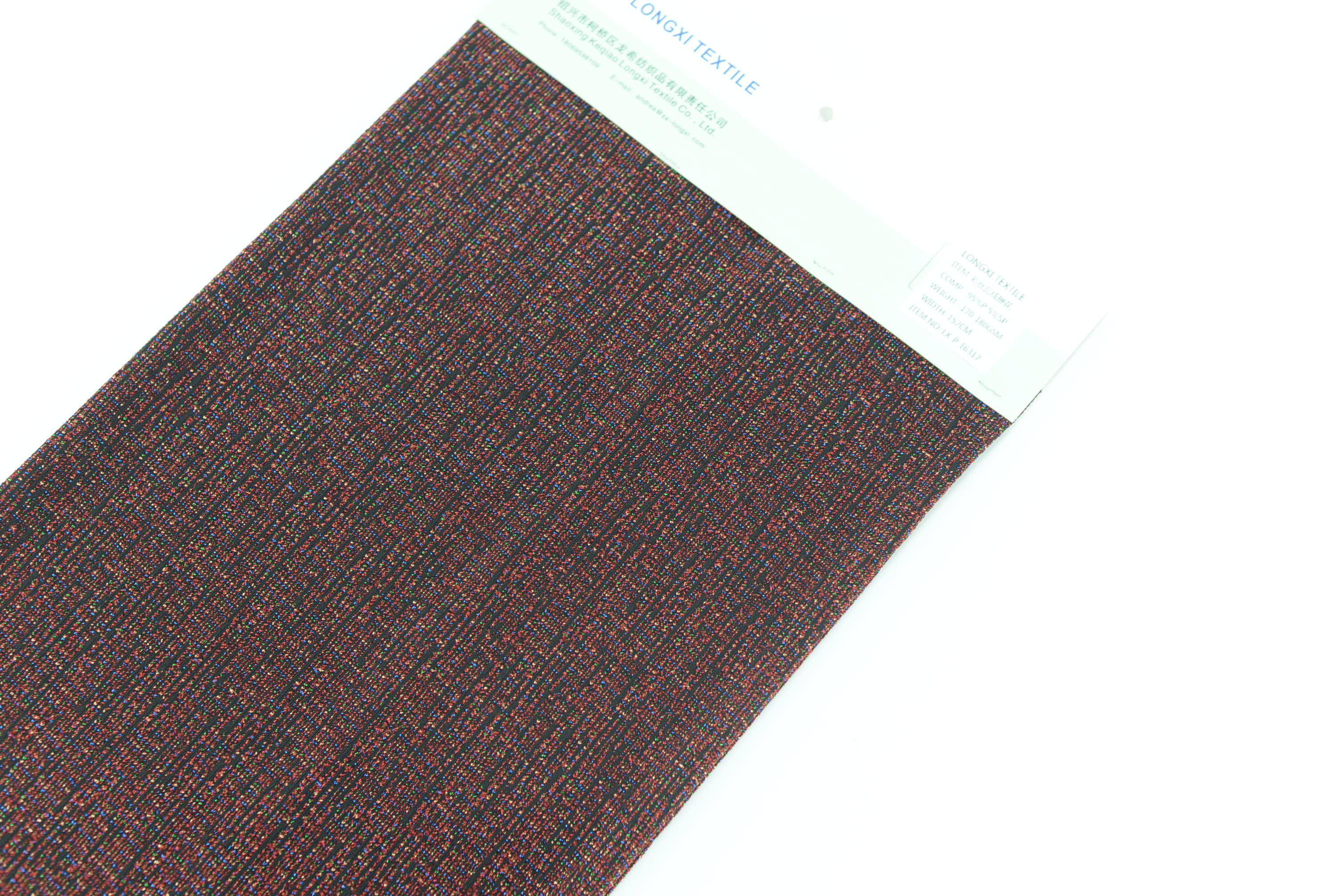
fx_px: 1865
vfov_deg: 27.0
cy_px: 448
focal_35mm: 50
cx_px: 671
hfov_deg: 39.6
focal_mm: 50
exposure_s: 1/40
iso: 100
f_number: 4
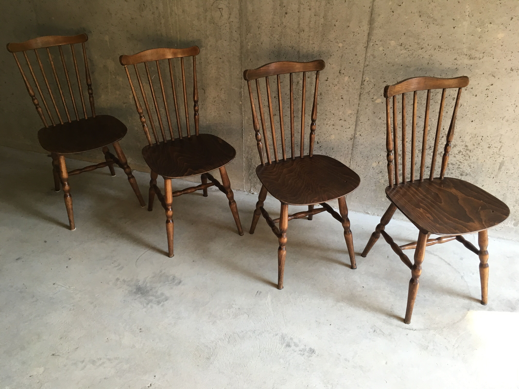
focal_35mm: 29
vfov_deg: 48.2
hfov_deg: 61.7
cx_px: 260
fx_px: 435
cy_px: 194
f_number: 2.2
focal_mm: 4.15
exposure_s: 1/33
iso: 100
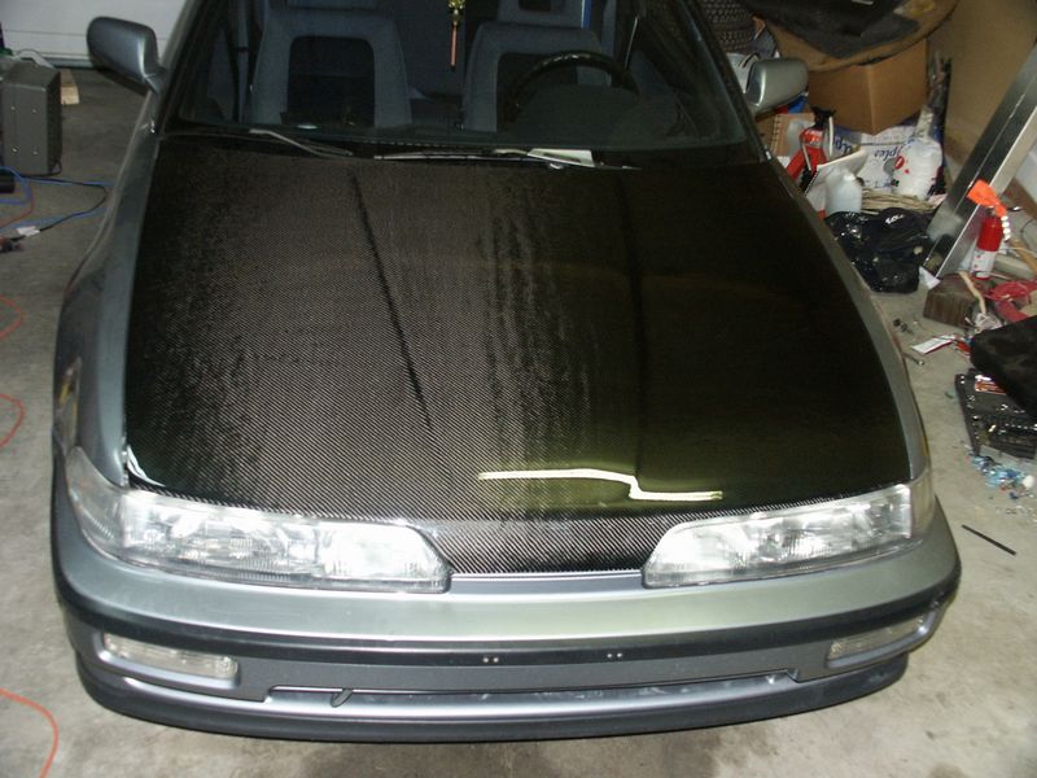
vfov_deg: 34.3
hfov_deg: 44.8
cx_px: 518
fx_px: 1258
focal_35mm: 42
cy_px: 389
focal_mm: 10.84
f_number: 2.8
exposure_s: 1/45
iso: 200
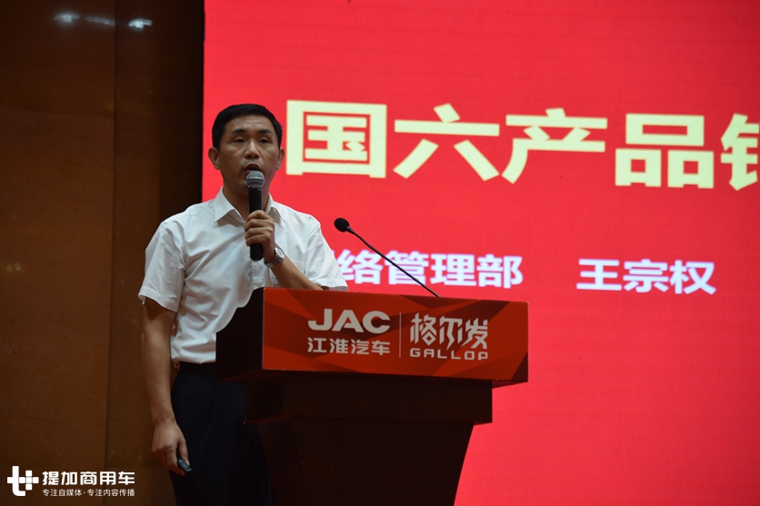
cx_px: 380
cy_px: 253
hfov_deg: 17.1
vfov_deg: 11.4
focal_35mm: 120
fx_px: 2533
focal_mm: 120
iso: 400
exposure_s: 1/80
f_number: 4.5
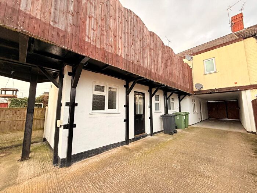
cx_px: 128
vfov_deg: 85.7
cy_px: 96
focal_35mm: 14
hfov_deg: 102.1
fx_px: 104
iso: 50
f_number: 2.2
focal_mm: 2.22
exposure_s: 1/99
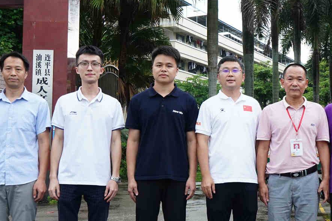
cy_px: 97
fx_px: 645
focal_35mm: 70
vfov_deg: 19.4
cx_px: 237
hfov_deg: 28.5
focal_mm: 31
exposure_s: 1/40
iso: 2000
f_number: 11
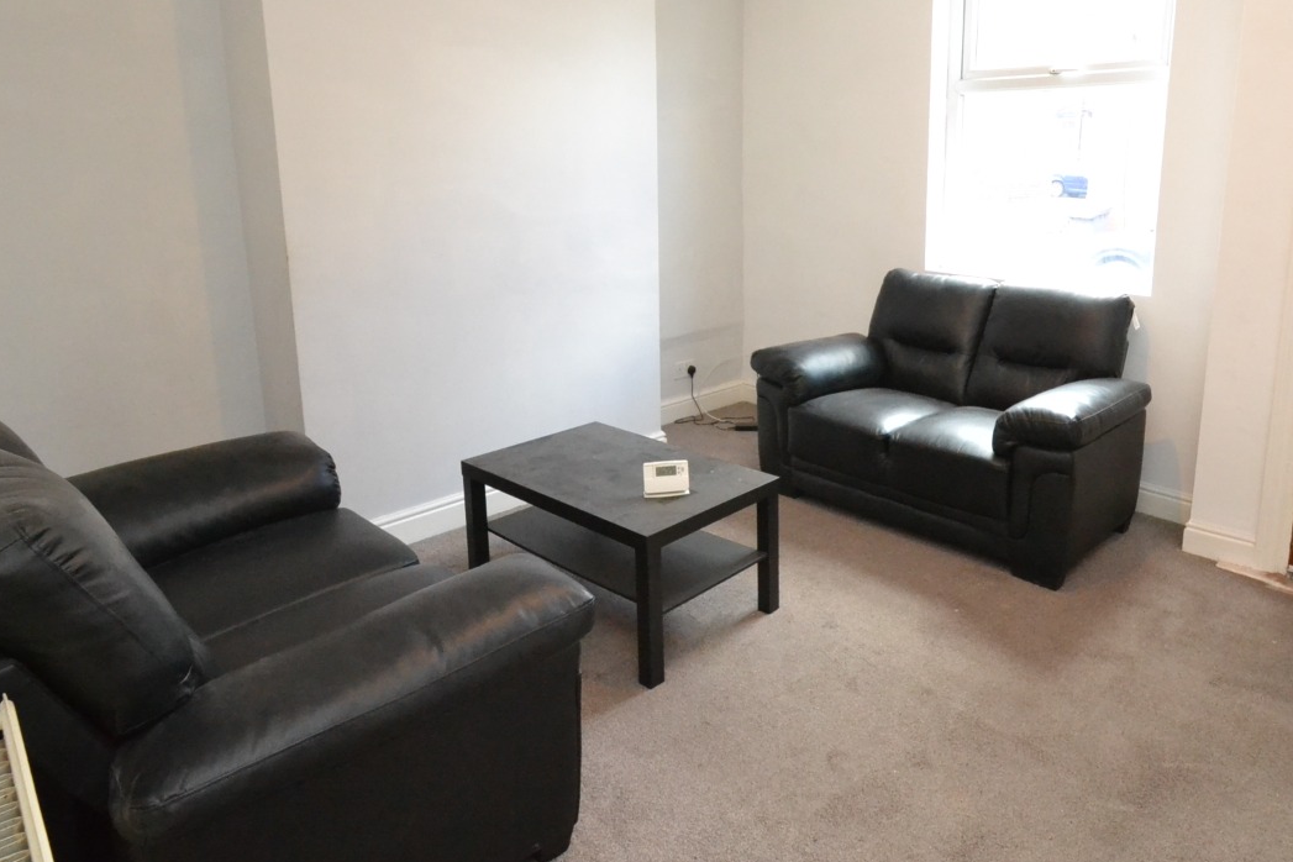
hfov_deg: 77.3
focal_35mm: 22
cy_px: 287
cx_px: 799
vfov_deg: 56.0
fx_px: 790
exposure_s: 1/60
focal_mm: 10
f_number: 9
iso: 3200
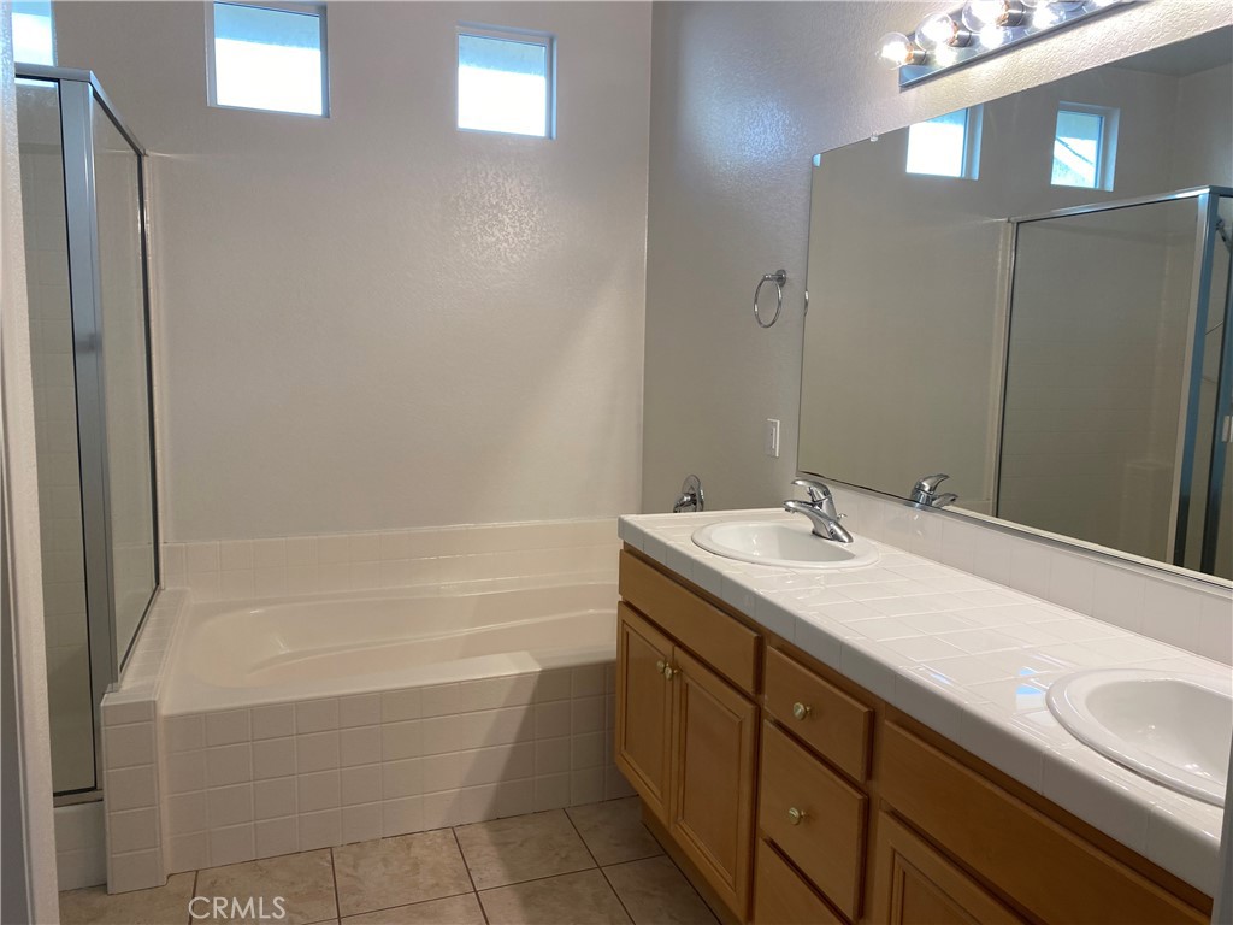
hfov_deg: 67.3
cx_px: 616
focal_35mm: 26
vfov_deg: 53.1
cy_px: 462
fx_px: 926
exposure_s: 1/120
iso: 64
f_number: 1.8
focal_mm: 4.25
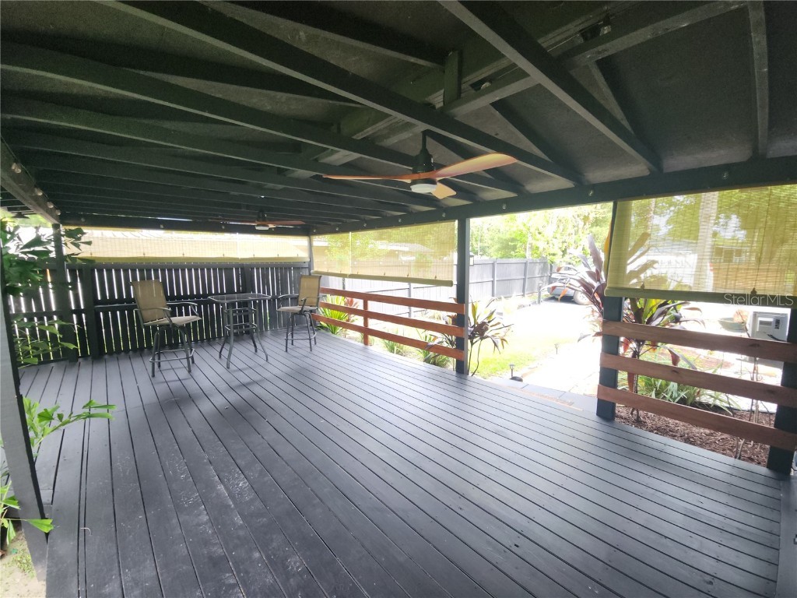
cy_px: 299
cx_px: 398
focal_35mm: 13
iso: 64
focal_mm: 2.2
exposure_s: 1/60
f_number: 2.2
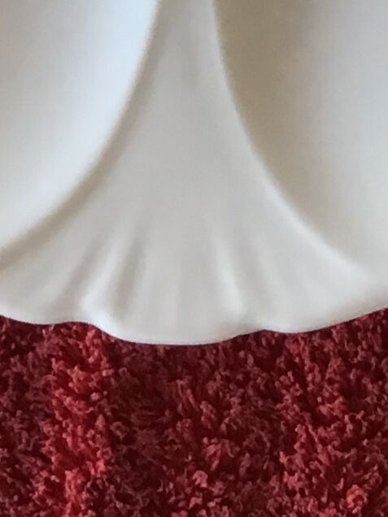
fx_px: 2376
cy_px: -514
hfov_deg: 9.3
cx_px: 228
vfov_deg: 11.3
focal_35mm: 159
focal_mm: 3.3
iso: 64
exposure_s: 1/33
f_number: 2.4
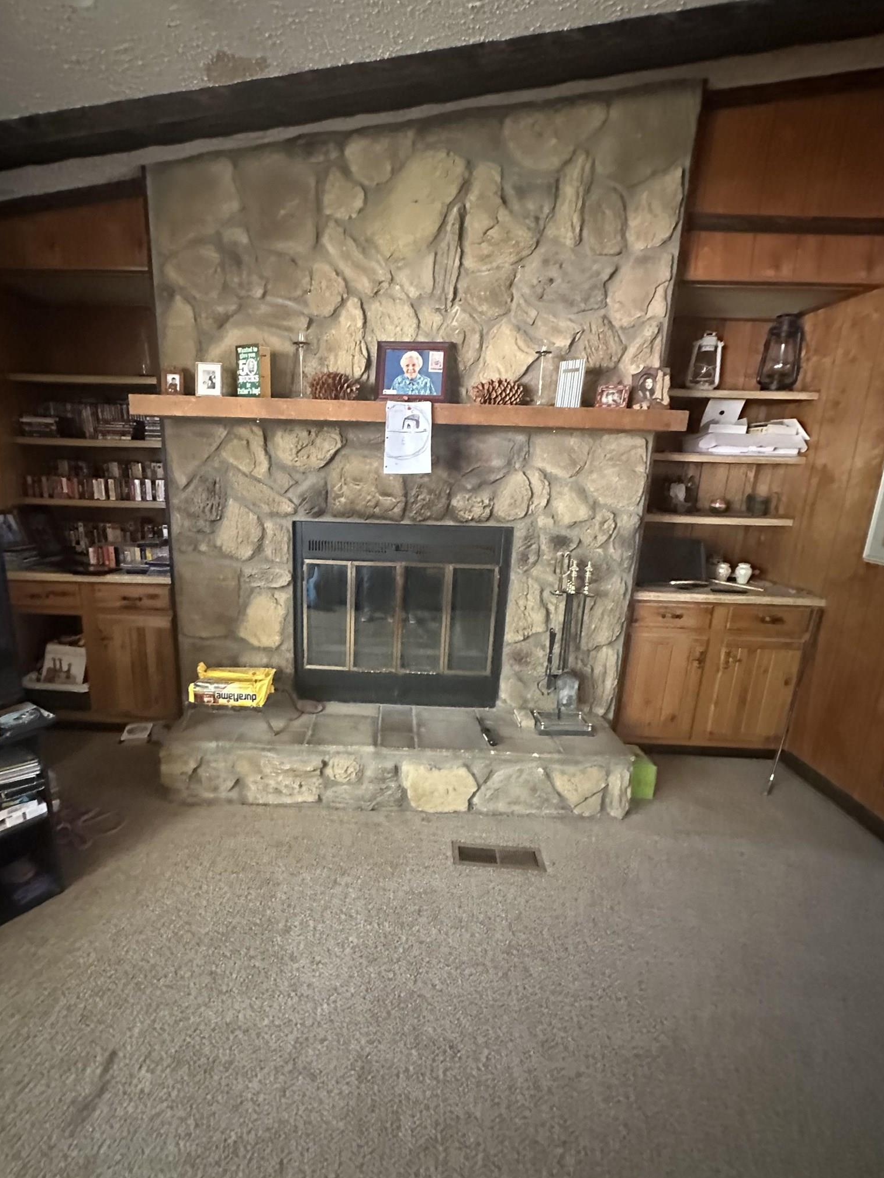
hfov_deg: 77.7
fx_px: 545
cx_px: 382
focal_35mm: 16
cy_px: 596
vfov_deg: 94.5
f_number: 2.2
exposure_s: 1/41
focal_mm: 2.22
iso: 1250
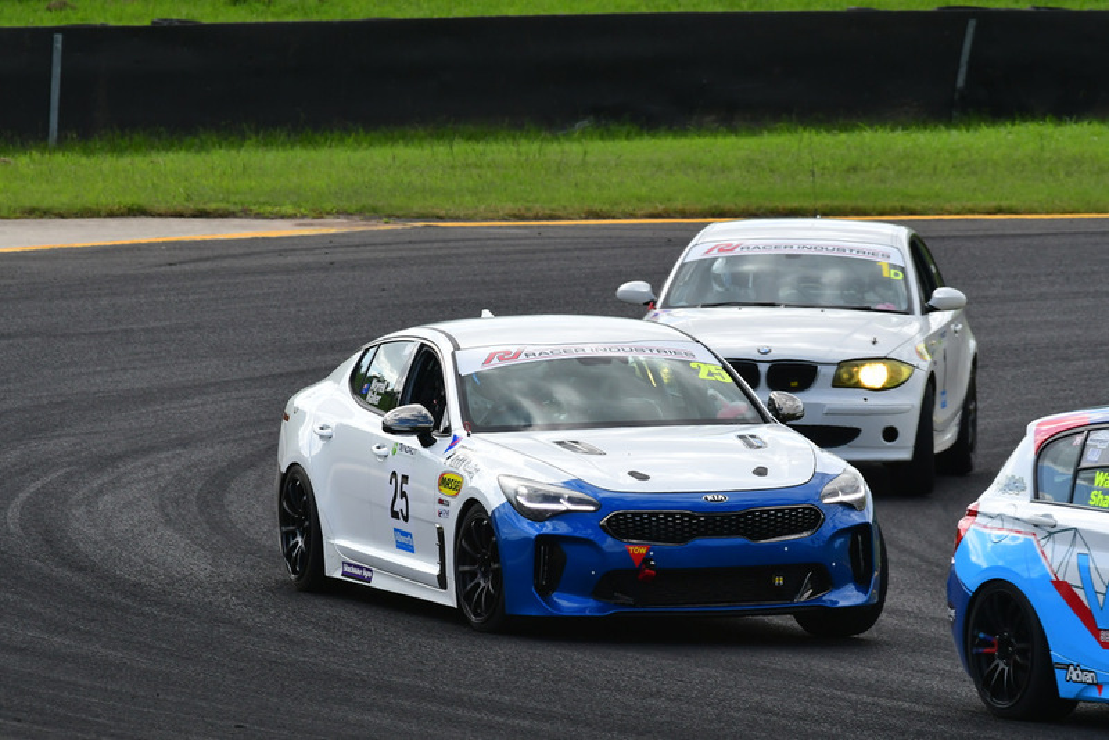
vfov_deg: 2.7
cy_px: 370
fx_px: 15716
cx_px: 554
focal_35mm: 510
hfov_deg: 4.0
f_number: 11
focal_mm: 340
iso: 800
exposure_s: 1/640
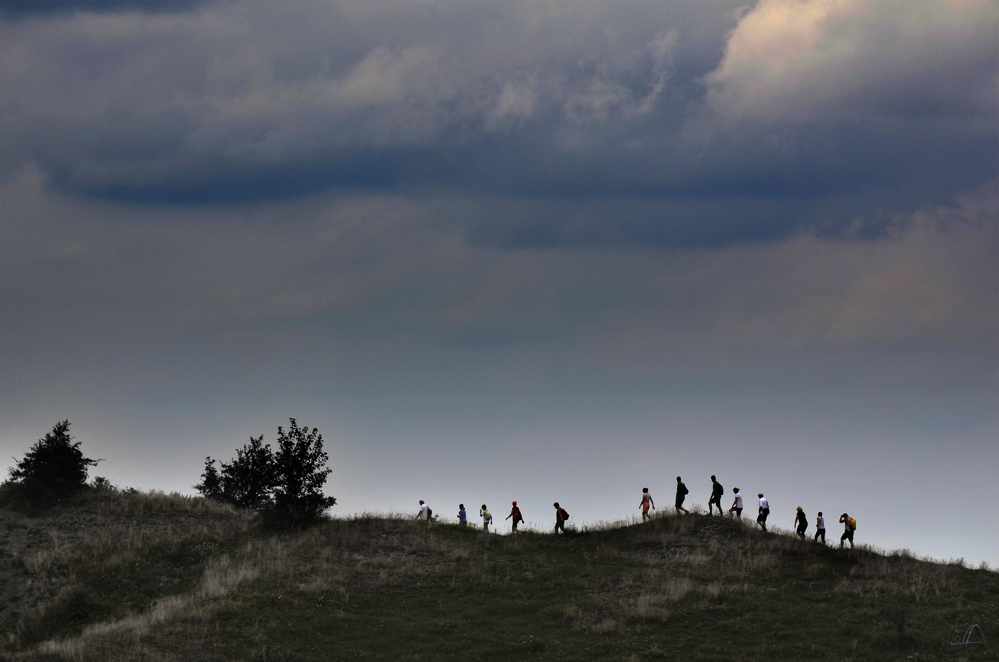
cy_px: 331
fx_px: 8308
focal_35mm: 300
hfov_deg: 6.9
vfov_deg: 4.6
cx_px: 500
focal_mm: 200
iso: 100
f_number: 5.6
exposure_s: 1/2000
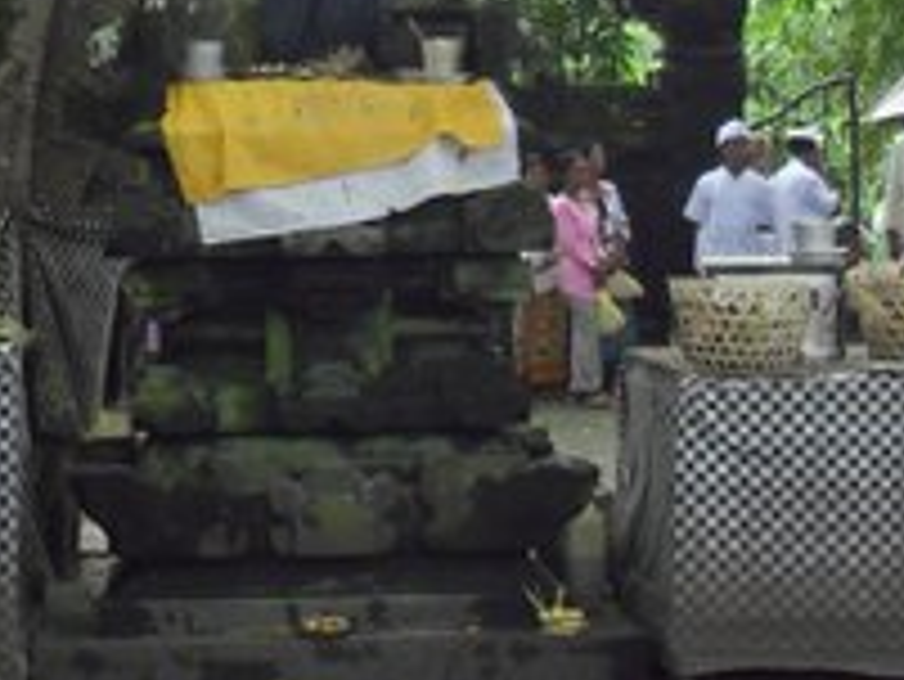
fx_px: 3946
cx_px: 121
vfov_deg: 9.6
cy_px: -234
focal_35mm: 151
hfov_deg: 13.0
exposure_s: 1/200
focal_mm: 6.2
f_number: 2.8
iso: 100
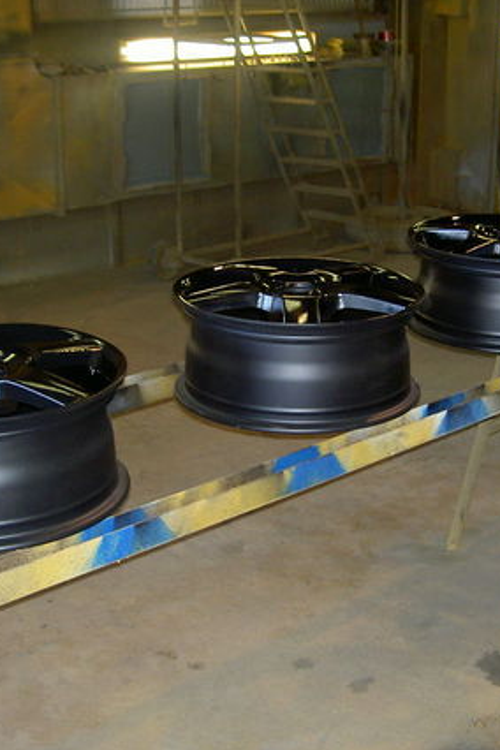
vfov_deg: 32.9
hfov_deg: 22.2
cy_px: 375
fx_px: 1271
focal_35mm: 61
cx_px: 298
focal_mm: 8
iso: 100
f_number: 2.8
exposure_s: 1/59.5
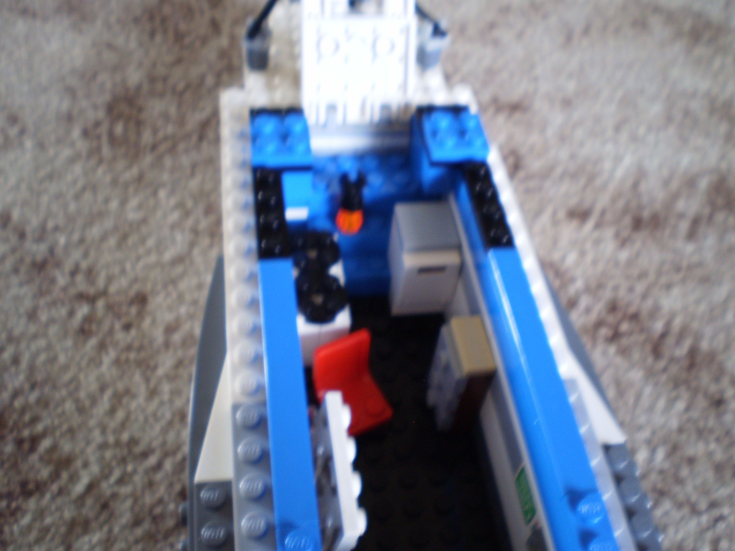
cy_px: 276
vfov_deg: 39.7
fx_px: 764
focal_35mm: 36
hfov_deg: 51.4
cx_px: 368
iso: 125
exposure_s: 1/8
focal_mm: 6.3
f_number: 3.1
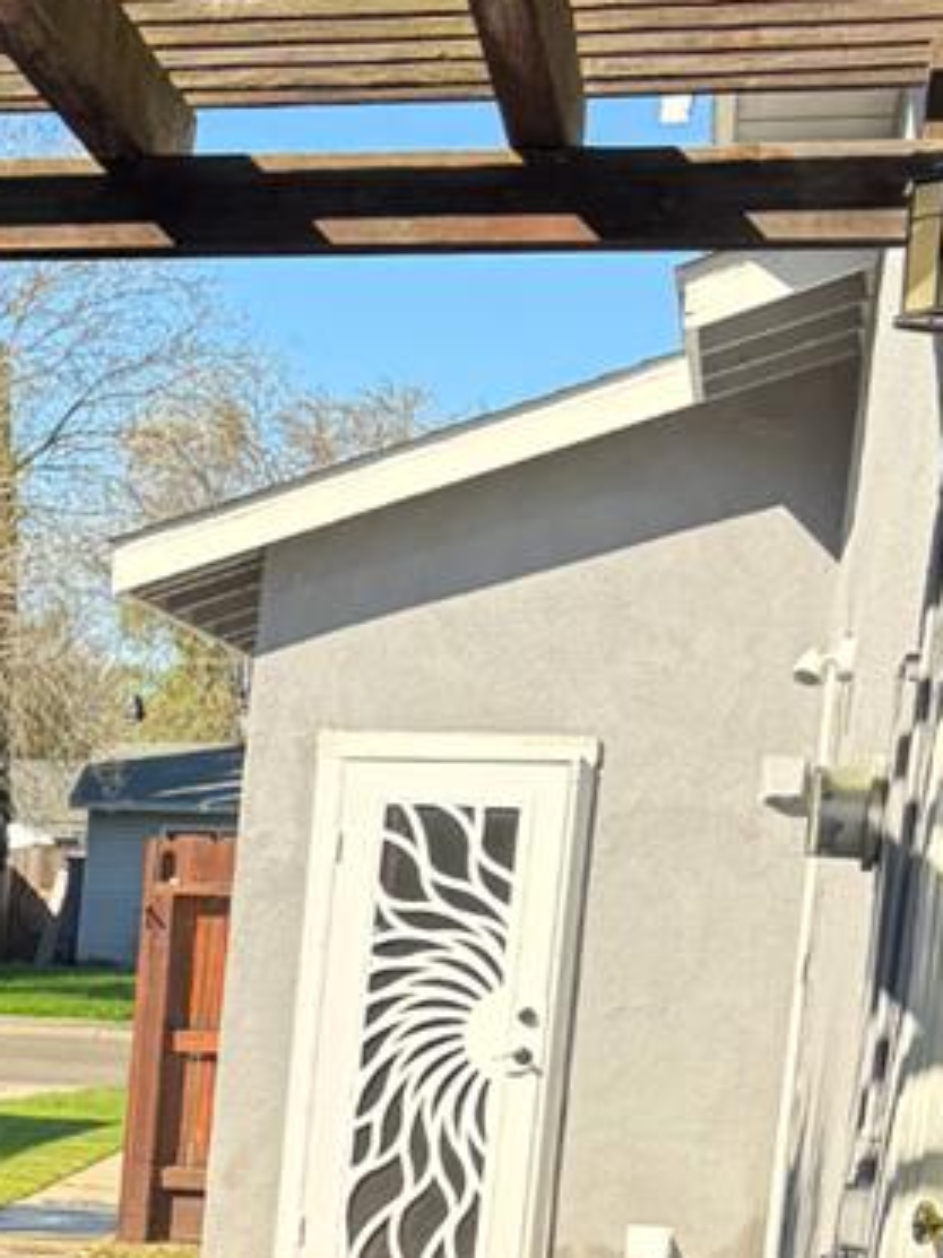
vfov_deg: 19.4
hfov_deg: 13.6
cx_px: -772
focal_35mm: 97
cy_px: 1378
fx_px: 3525
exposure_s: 1/864
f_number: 1.78
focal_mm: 6.76
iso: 80
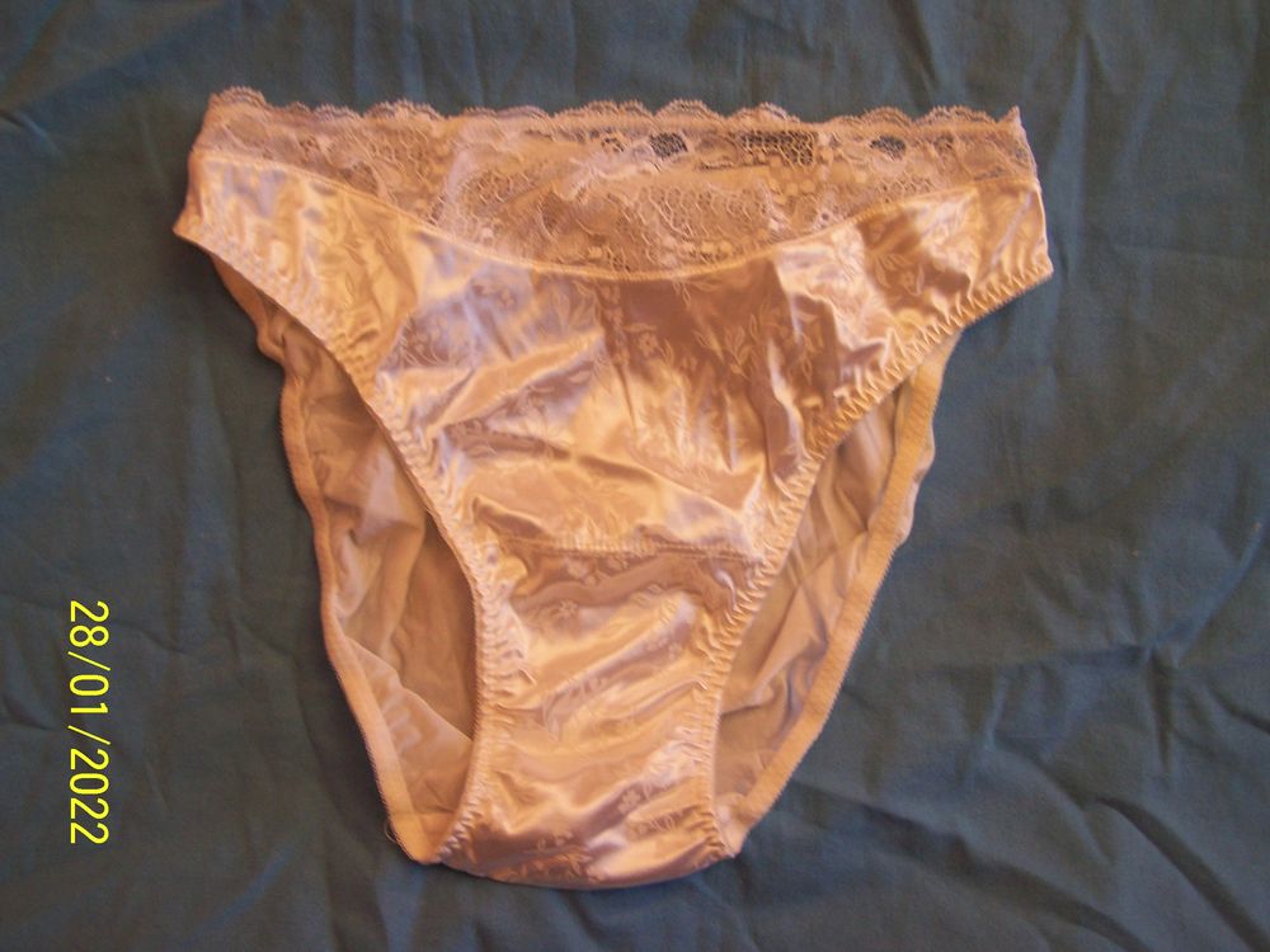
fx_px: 1394
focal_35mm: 38
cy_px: 476
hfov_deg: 49.0
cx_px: 635
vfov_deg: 37.7
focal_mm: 6.3
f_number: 2.8
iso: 140
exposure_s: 1/20
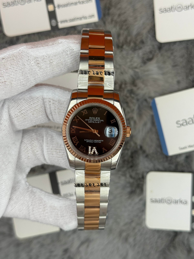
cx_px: 97
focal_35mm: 48
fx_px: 359
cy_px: 130
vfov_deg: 39.7
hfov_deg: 30.3
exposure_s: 1/802
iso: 64
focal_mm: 6.76
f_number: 1.78
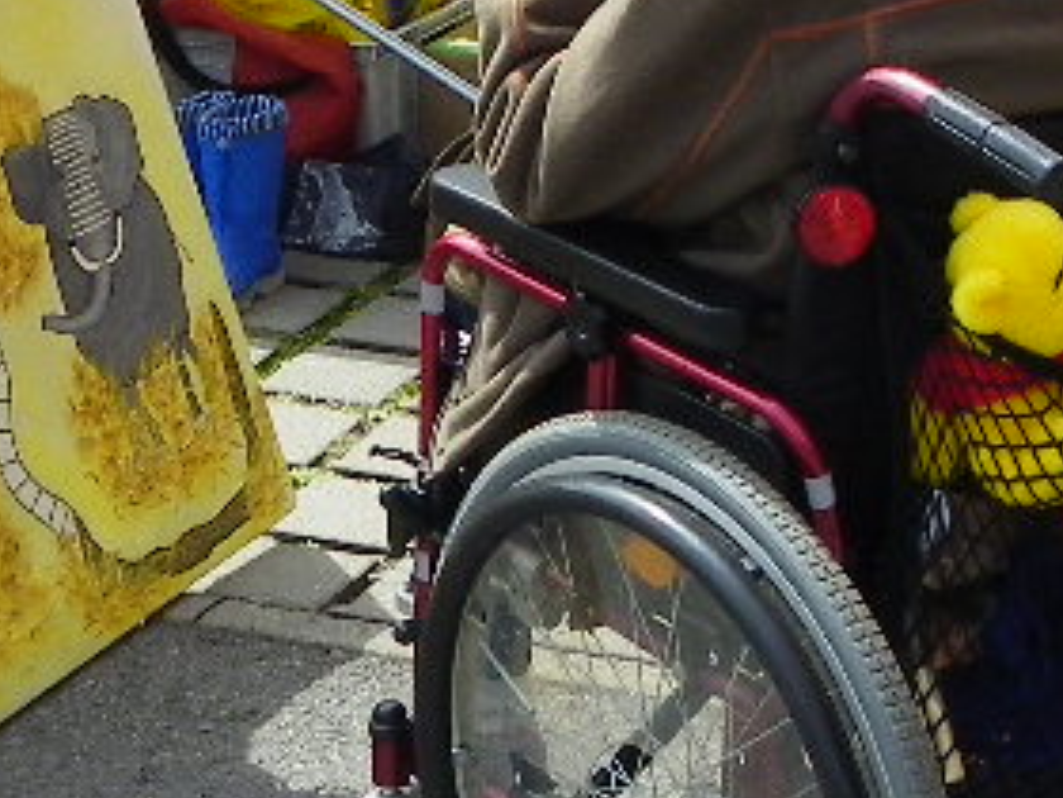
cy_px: -171
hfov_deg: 16.5
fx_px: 3654
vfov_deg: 12.2
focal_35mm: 119
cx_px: 406
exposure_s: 1/250
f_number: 5
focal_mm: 4.6
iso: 64
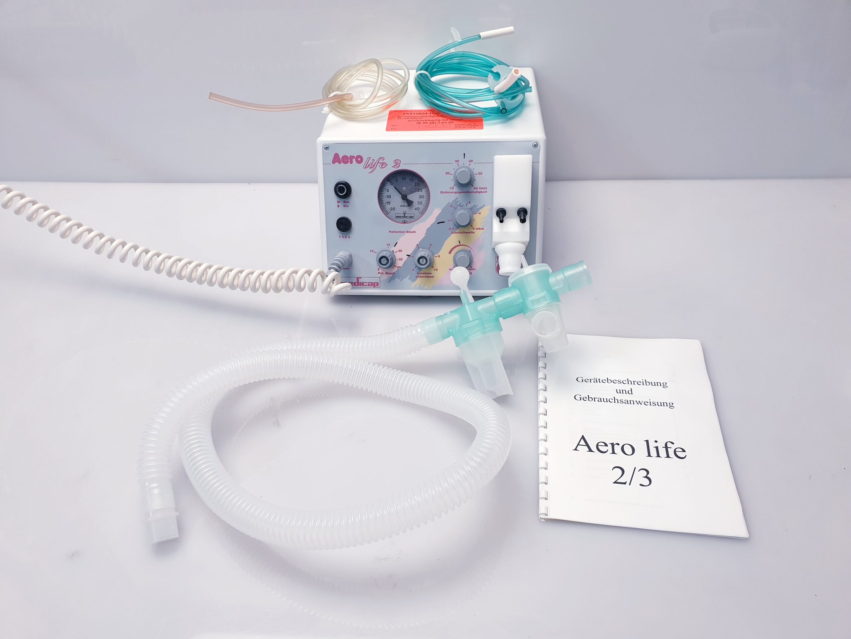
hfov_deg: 67.3
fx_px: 639
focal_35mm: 26
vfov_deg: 53.1
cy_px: 320
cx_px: 426
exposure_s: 1/50
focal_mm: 4.3
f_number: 2.4
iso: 100
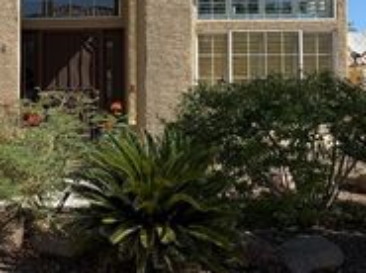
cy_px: 74
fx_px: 686
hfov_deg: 26.9
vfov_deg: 22.3
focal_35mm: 65
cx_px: -57
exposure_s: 1/5319
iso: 80
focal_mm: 6.76
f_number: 1.78
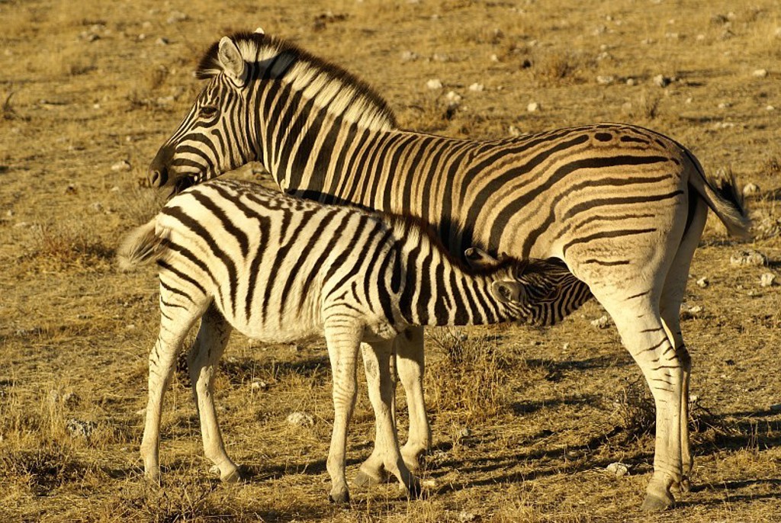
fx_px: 5214
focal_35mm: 240
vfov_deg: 5.7
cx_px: 390
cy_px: 262
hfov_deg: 8.6
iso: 100
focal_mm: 160
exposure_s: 1/320
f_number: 6.3
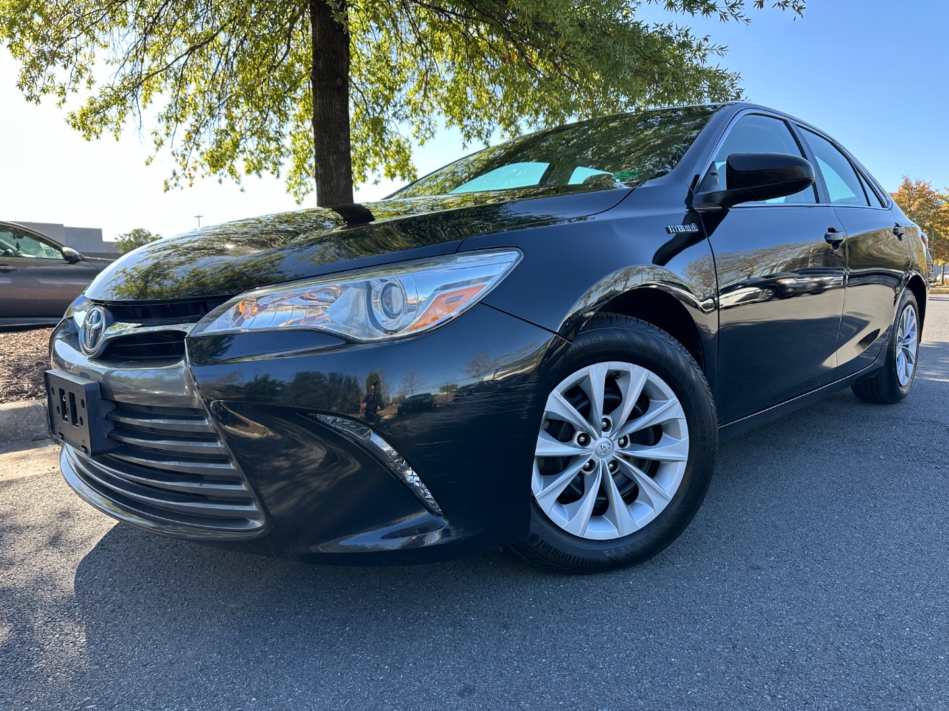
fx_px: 658
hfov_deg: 71.6
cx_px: 474
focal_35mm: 24
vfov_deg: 56.8
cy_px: 356
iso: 80
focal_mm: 6.86
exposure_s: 1/623
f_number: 1.78
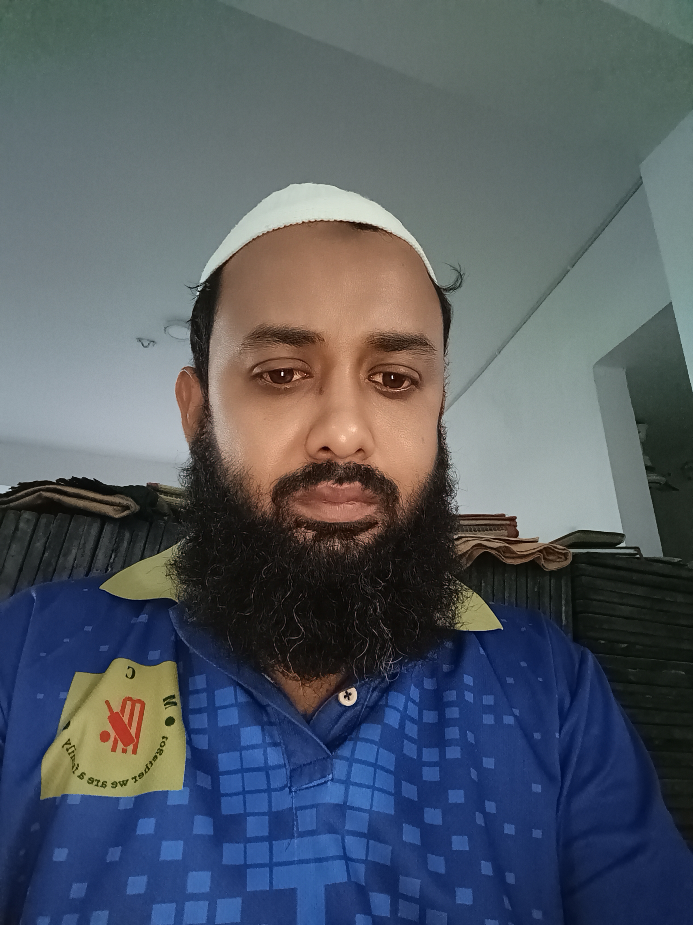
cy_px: 462
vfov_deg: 76.4
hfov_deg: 61.1
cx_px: 346
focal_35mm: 22
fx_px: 587
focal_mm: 2.87
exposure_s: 1/25
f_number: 2.4
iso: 3200
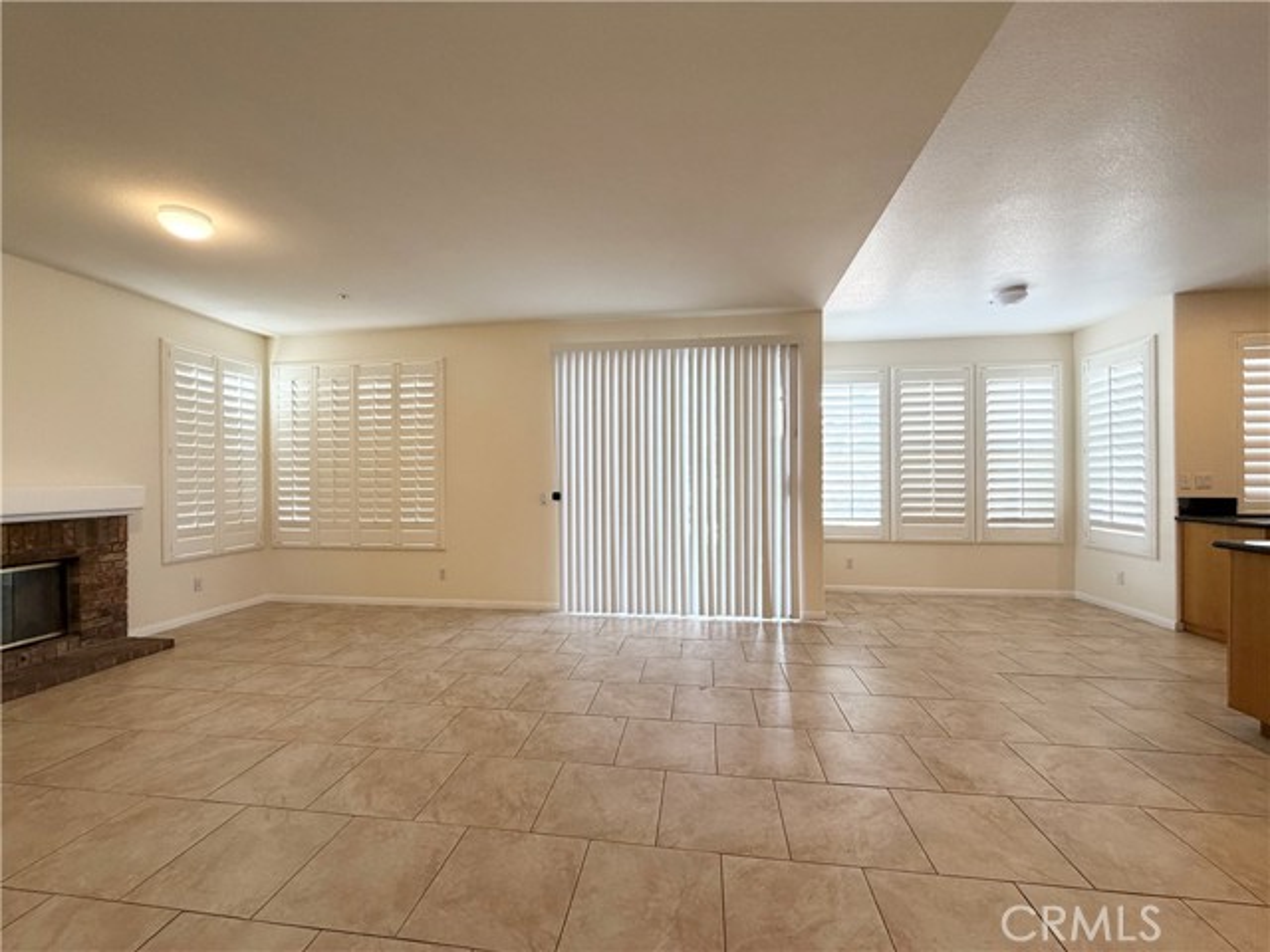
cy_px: 476
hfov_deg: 102.1
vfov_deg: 85.7
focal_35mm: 14
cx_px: 635
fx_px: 514
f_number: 2.2
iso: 200
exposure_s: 1/120
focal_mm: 2.22
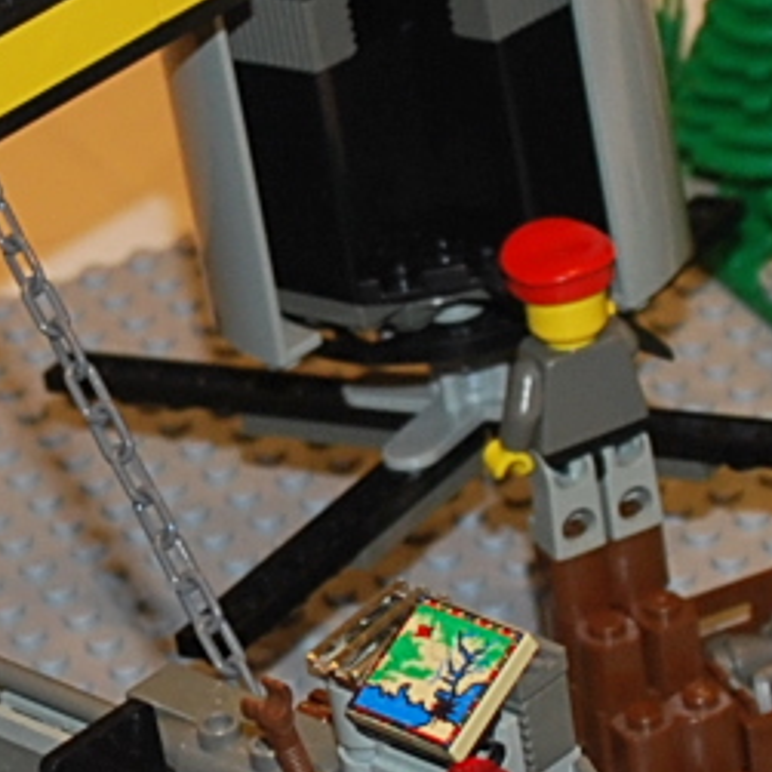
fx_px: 6459
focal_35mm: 256
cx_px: 80
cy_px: 388
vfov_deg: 6.8
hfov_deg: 6.8
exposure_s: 1/60
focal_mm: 26
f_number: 4
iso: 200
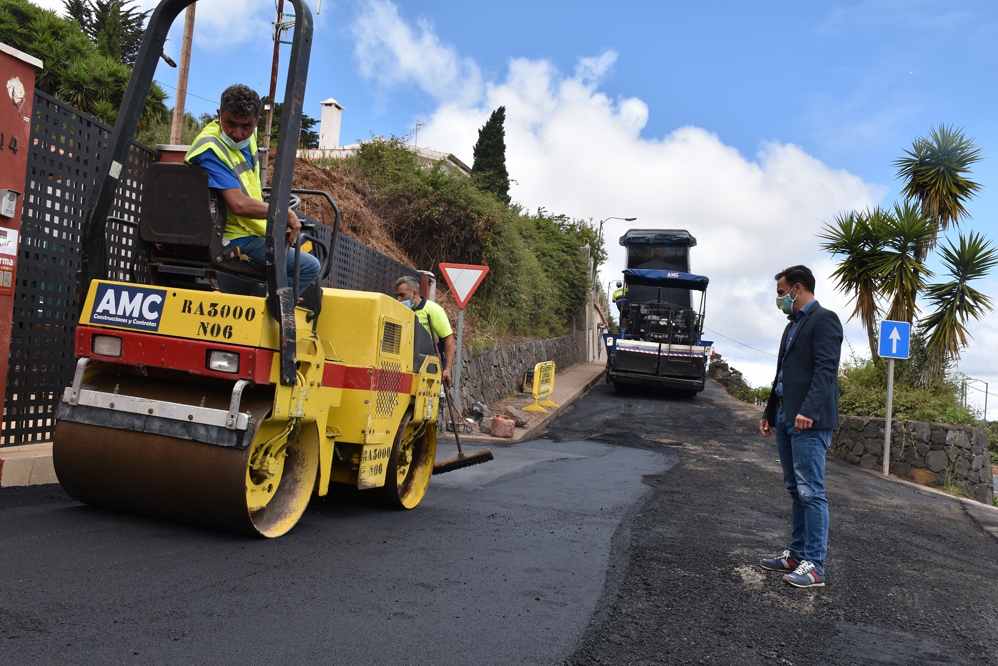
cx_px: 499
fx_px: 915
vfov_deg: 40.0
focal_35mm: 33
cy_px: 333
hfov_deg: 57.2
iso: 200
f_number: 9
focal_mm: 22
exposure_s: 1/320
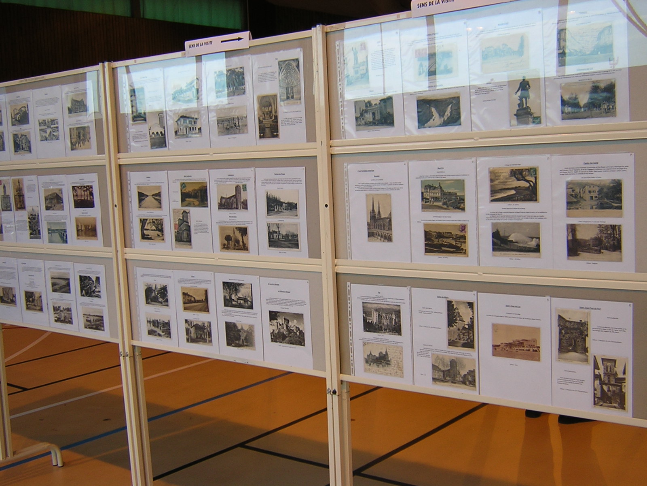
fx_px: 804
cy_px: 243
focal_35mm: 43
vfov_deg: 33.6
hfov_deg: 43.9
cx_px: 324
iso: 100
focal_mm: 5.6
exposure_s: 1/76.9
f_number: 2.8
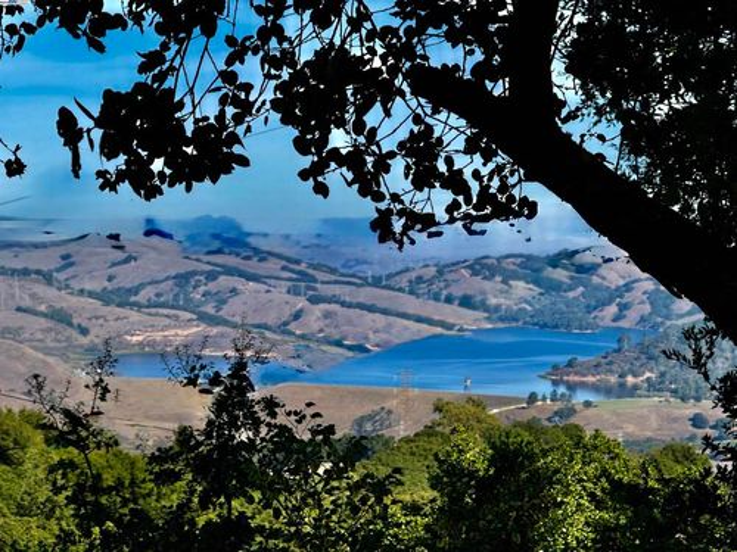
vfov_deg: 12.3
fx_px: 2555
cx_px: 368
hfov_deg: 16.4
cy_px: 276
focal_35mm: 120
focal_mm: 15.66
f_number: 2.8
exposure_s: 1/1513
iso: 50
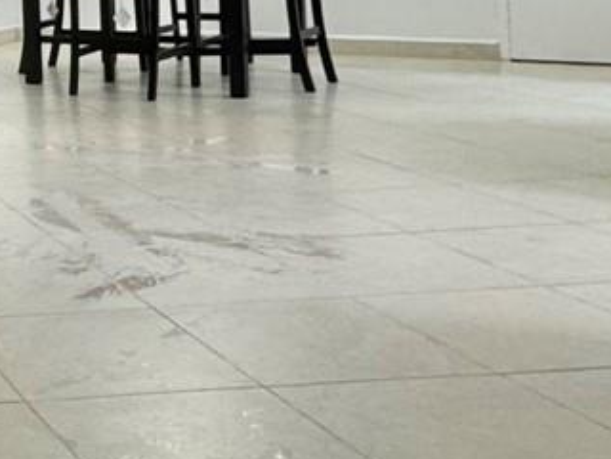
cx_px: -348
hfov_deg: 22.1
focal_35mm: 70
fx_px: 1236
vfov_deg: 19.7
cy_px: -96
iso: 200
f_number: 2.2
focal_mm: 2.22
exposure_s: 1/60
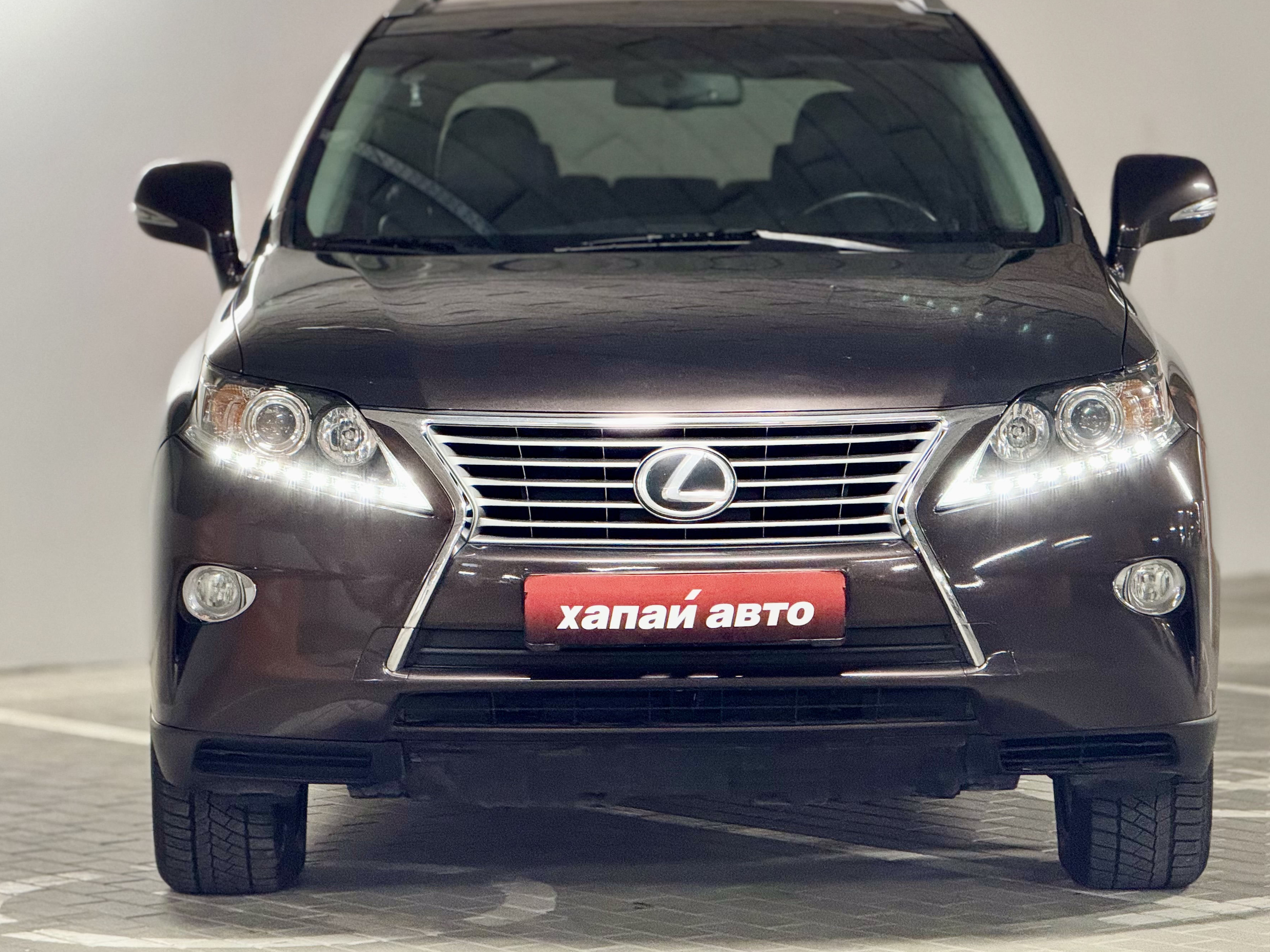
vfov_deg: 10.9
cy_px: 416
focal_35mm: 136
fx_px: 4989
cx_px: 670
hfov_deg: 14.5
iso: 500
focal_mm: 15.66
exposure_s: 1/57
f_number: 2.8
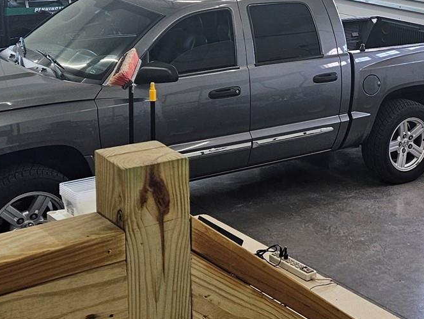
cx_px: 402
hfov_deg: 26.2
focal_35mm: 71
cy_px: 99
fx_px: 870
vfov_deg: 20.6
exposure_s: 1/120
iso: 100
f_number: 1.8
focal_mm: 5.4
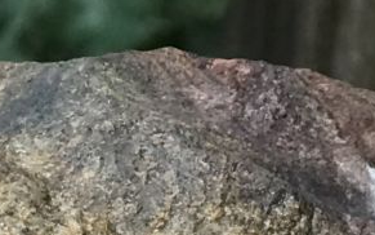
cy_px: 993
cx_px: 169
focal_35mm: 374
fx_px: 3823
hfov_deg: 5.6
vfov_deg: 3.3
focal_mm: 6.6
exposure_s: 1/120
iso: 32
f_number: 2.8
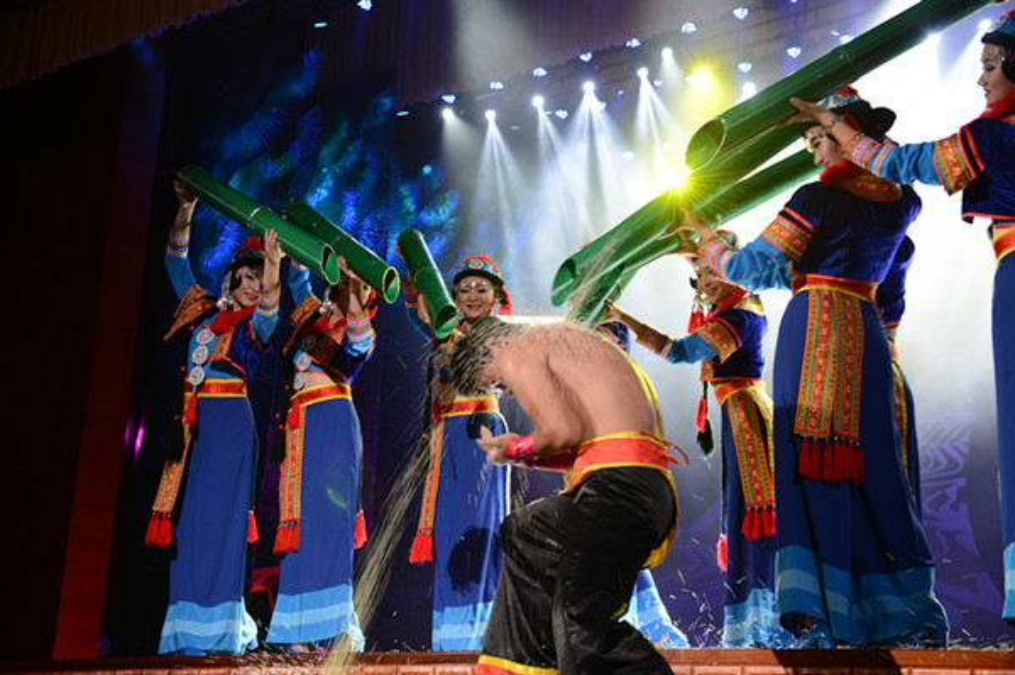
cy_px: 338
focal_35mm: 48
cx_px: 508
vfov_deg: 28.0
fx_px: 1352
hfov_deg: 41.1
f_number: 3.5
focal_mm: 48
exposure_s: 1/50
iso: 250
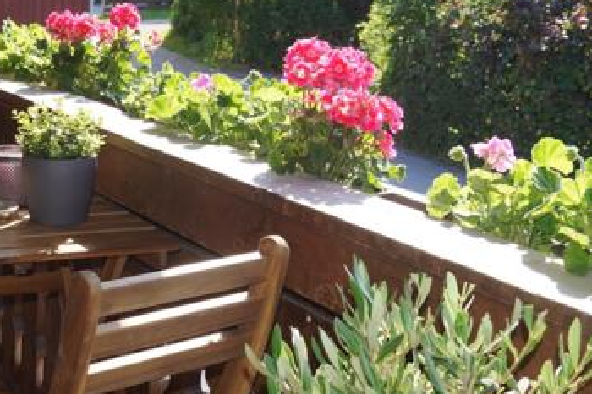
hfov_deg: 28.3
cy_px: 242
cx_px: 36
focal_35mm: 68
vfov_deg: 20.0
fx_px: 1118
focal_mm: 24
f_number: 6.3
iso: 100
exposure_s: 1/80
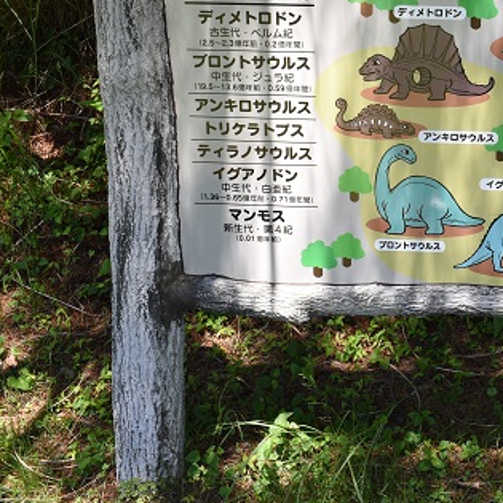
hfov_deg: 31.2
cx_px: 492
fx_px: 838
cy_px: 141
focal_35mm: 51
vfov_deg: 32.9
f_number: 7.1
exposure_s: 1/200
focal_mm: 18
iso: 200
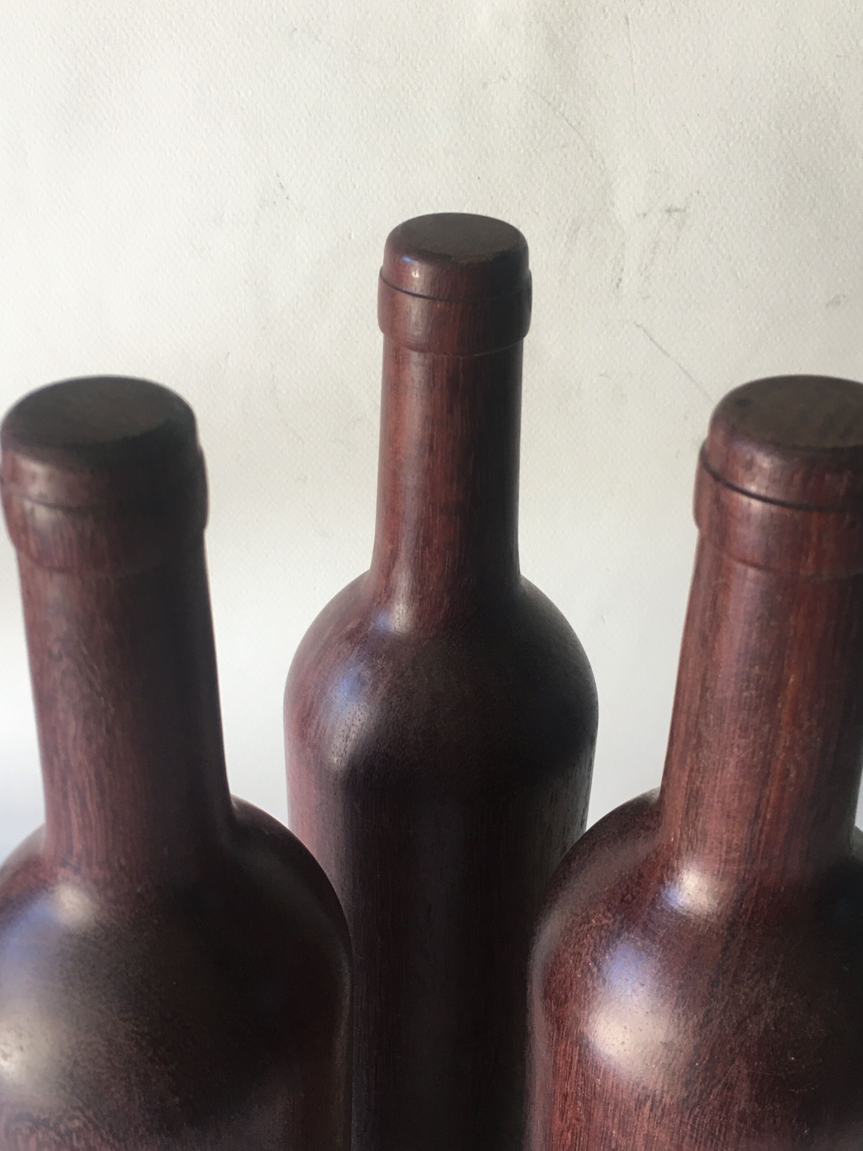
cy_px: 579
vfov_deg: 50.1
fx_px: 1230
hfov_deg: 38.7
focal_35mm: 37
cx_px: 419
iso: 32
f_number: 2.2
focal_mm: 4.15
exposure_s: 1/33
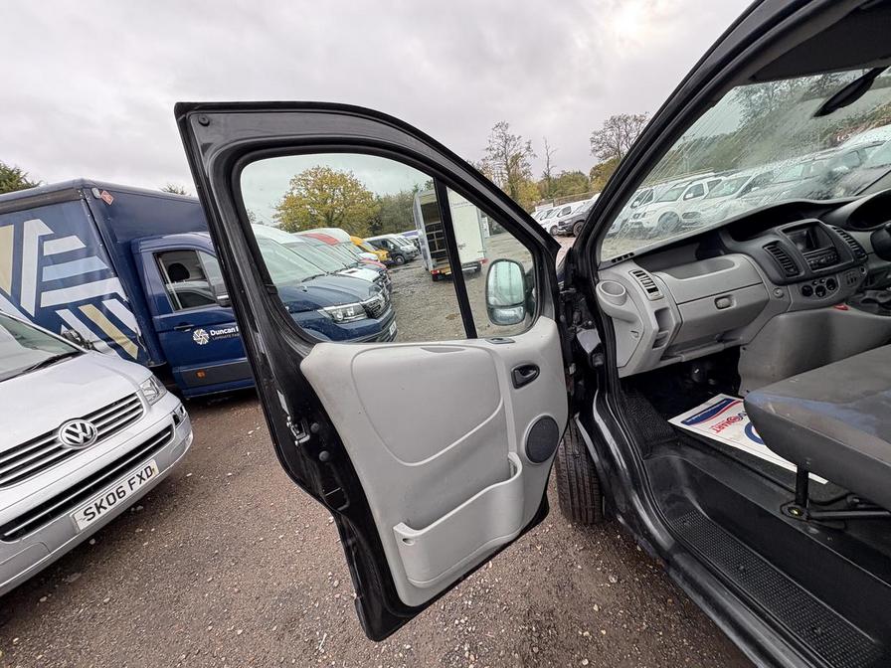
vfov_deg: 85.7
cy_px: 334
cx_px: 446
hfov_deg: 102.1
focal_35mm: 14
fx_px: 360
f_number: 2.2
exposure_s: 1/99
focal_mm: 2.22
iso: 40
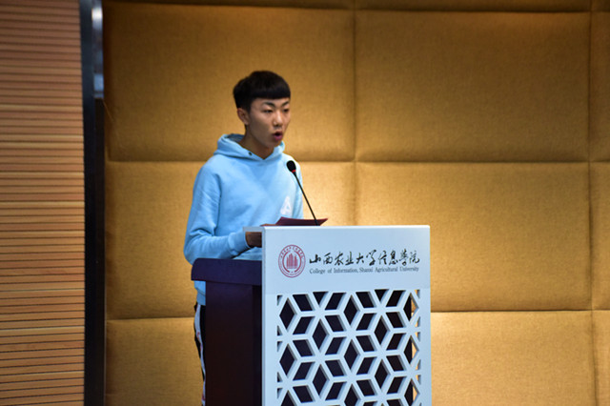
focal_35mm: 75
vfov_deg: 18.2
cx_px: 305
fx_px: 1270
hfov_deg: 27.0
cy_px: 203
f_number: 4.8
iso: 1600
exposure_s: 1/160
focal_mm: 50
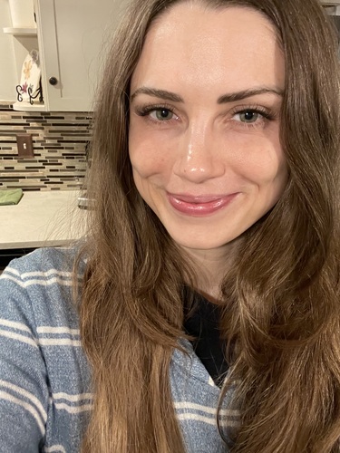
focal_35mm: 30
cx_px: 170
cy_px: 226
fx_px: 393
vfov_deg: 60.0
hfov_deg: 46.8
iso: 400
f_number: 2.2
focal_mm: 2.71
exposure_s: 1/40
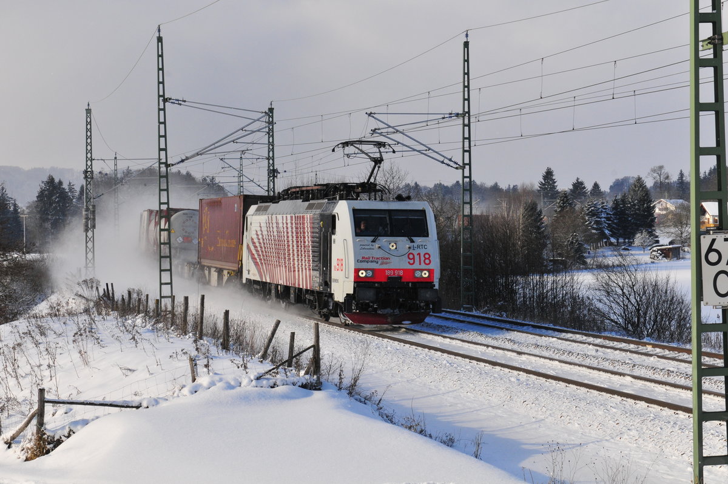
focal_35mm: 93
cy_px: 242
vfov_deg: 14.7
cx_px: 364
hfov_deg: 21.9
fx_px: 1878
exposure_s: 1/500
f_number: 13
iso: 500
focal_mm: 62
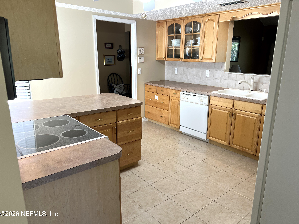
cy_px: 112
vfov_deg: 53.1
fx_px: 225
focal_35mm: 26
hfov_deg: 67.3
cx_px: 150
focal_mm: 5.7
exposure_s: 1/120
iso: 125
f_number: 1.5
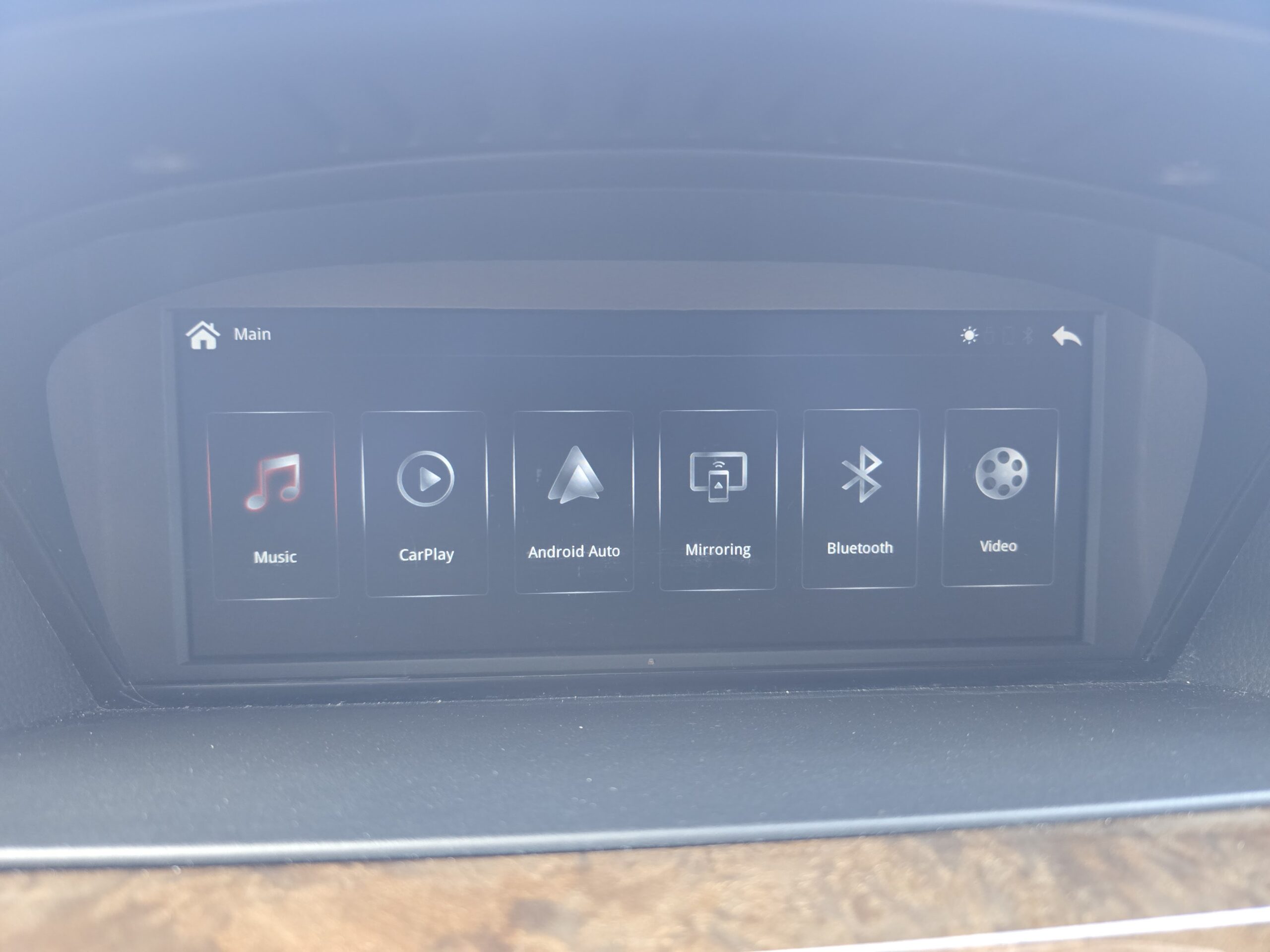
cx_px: 635
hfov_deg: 73.9
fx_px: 844
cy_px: 476
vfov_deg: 58.9
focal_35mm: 23
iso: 500
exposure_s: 1/60
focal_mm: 6.3
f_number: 1.7
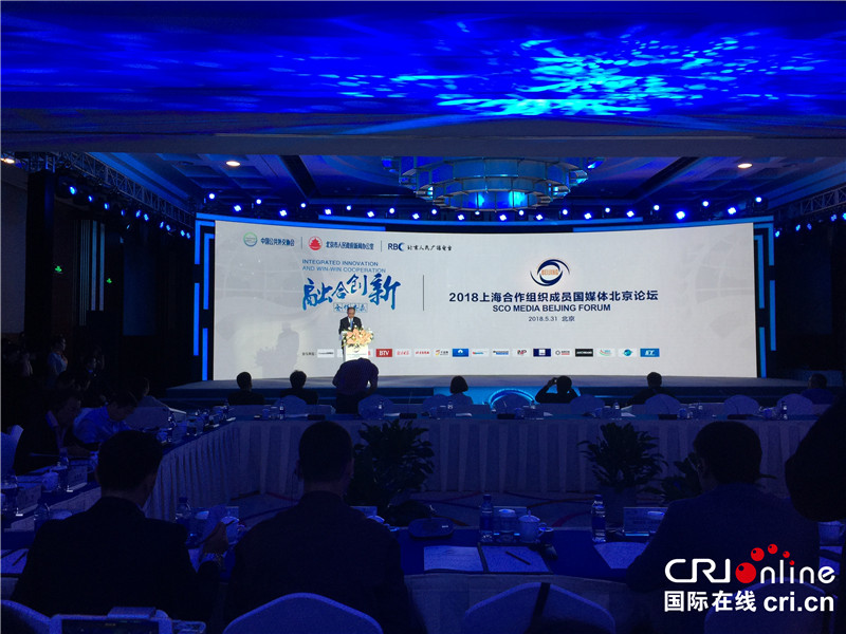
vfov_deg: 48.2
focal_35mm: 29
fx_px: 709
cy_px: 317
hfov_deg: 61.7
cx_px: 423
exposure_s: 1/33
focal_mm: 4.15
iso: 32
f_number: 2.2
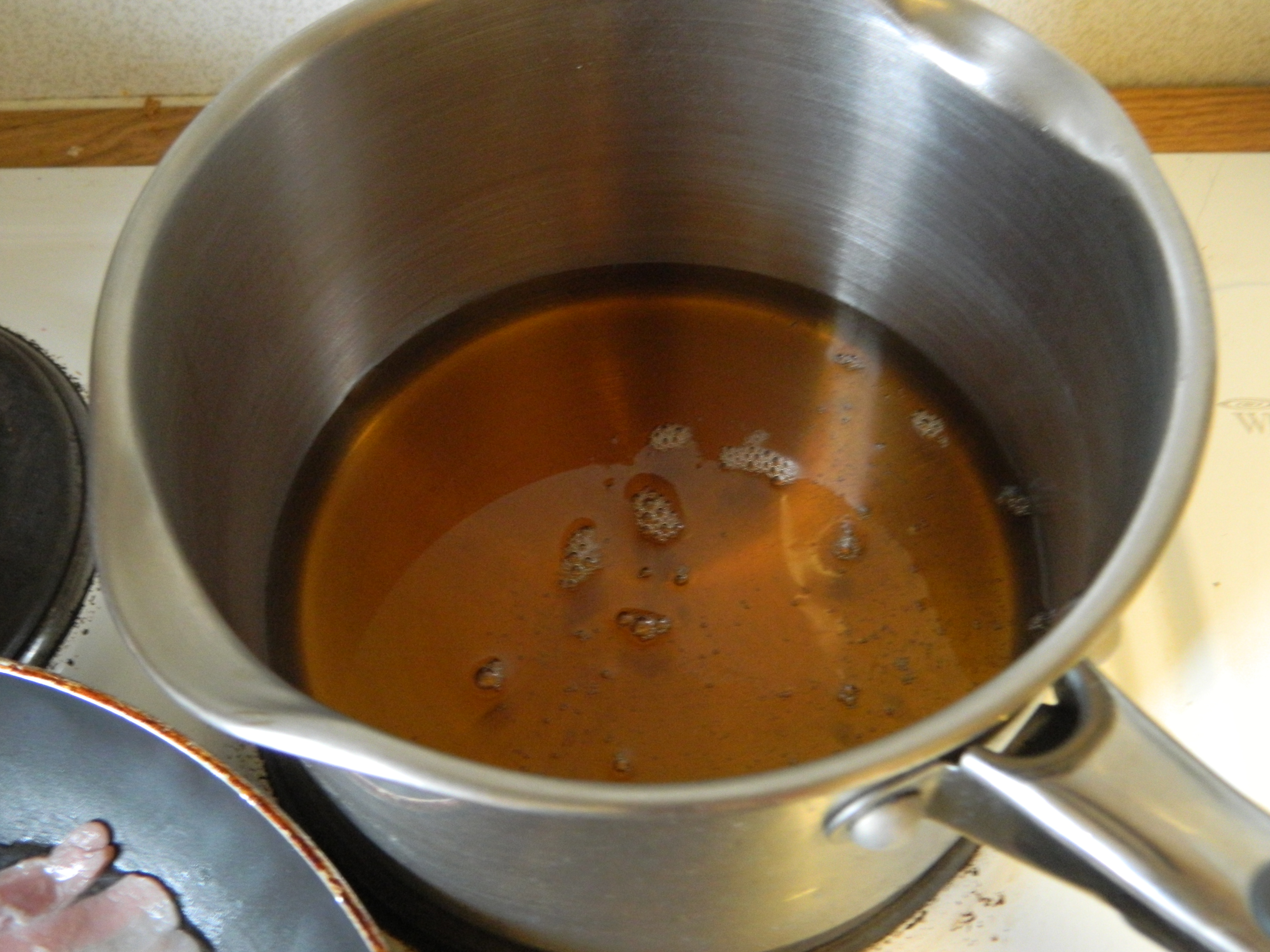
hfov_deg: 45.8
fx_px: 1504
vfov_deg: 35.1
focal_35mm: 41
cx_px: 635
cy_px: 476
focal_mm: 7.3
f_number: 3.5
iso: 400
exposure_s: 1/6
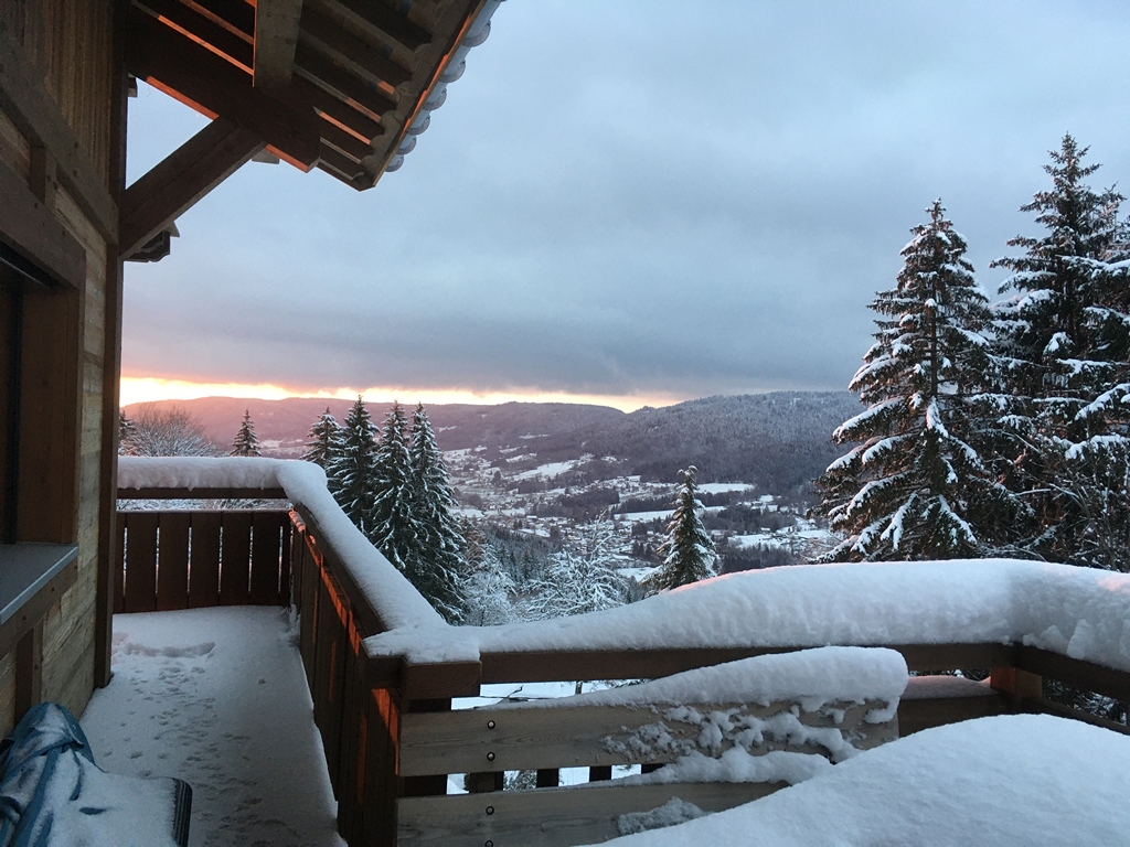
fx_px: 947
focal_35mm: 29
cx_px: 565
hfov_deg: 61.7
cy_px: 424
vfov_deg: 48.2
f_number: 2.2
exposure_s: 1/33
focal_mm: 4.15
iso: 64
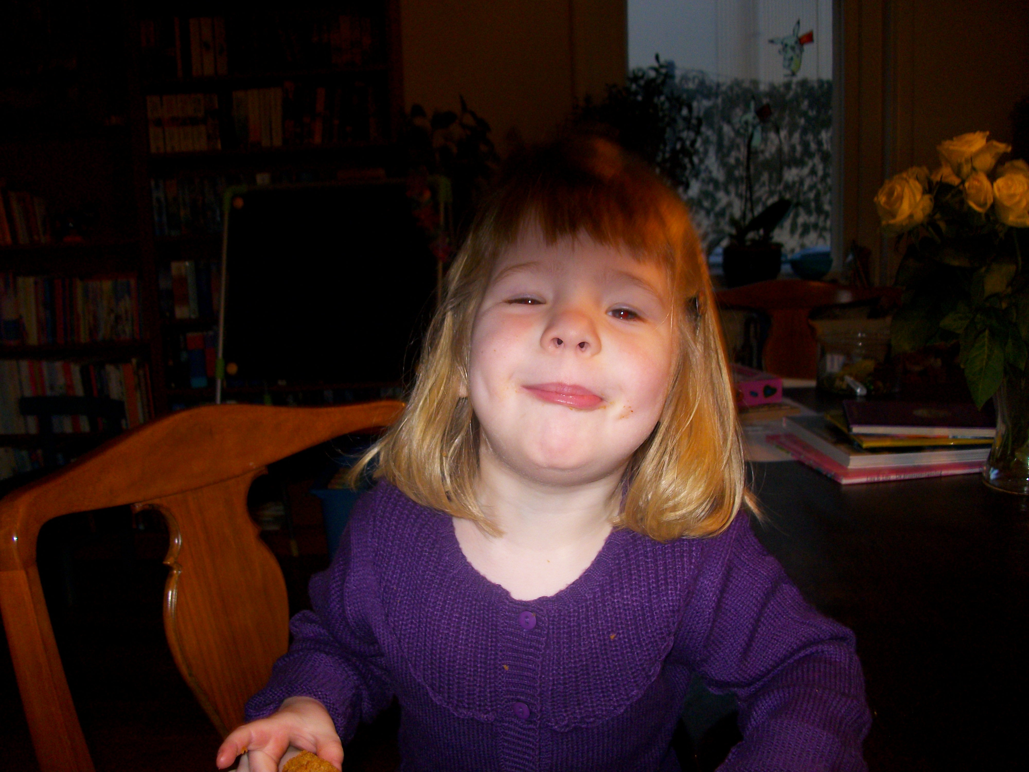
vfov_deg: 41.8
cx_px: 514
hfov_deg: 54.0
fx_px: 1011
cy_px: 386
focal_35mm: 34
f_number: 2.9
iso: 150
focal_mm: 5.7
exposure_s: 1/40
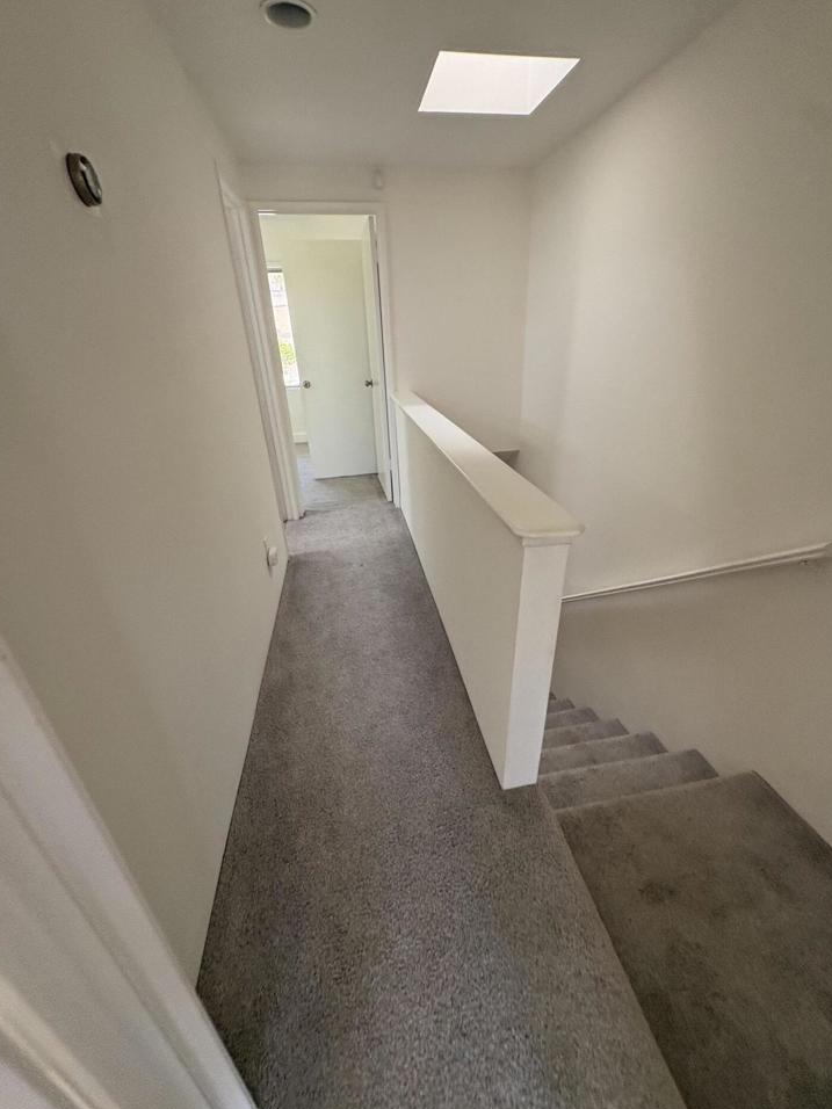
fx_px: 481
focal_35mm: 15
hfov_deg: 81.7
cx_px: 436
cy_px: 566
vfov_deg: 98.2
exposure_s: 1/99
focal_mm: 2.22
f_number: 2.2
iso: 200
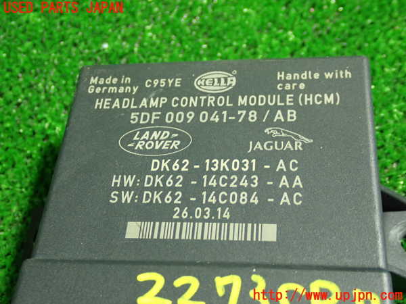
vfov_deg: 29.1
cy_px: 152
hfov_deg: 38.2
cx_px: 203
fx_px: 586
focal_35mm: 50
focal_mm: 9.01
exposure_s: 1/25
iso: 800
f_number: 3.2
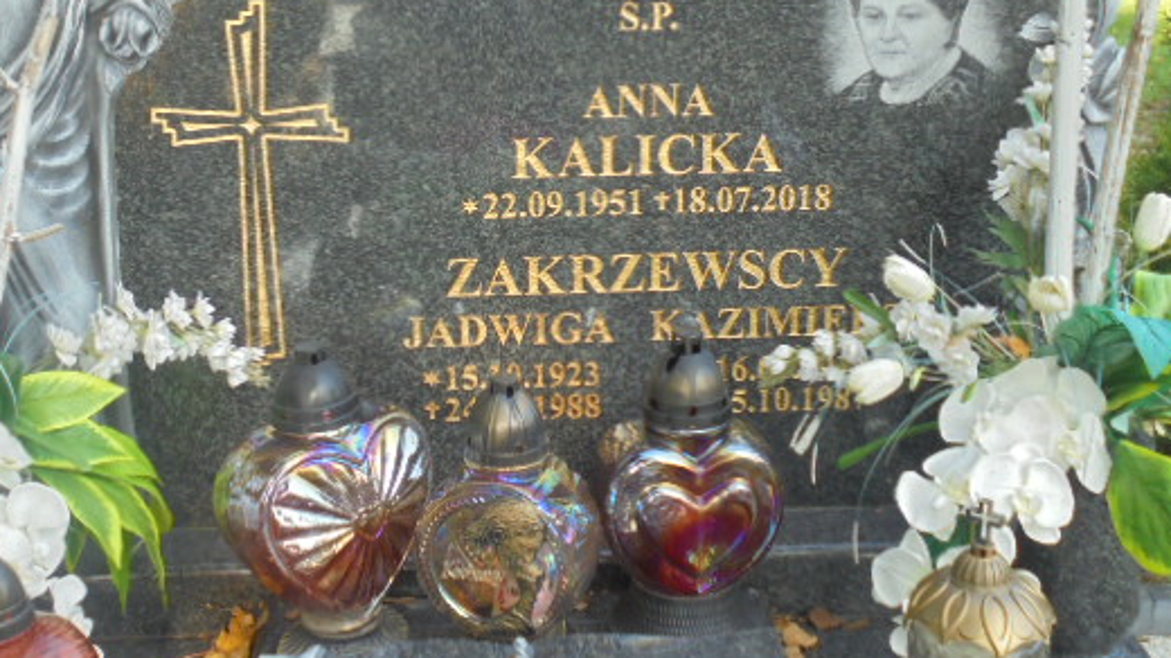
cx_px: 518
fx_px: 1583
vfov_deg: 23.3
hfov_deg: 40.5
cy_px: 203
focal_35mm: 51
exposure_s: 1/80
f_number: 4.2
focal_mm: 6.9
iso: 100
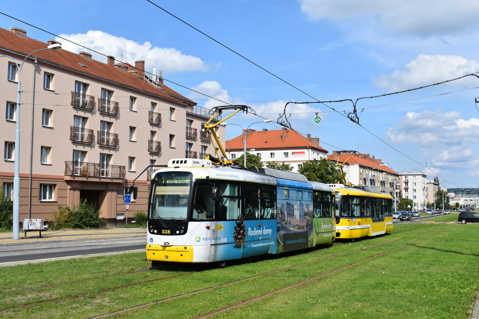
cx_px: 240
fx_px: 499
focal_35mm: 38
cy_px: 160
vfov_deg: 35.5
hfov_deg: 51.3
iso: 200
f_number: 10
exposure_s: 1/400
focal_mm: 25
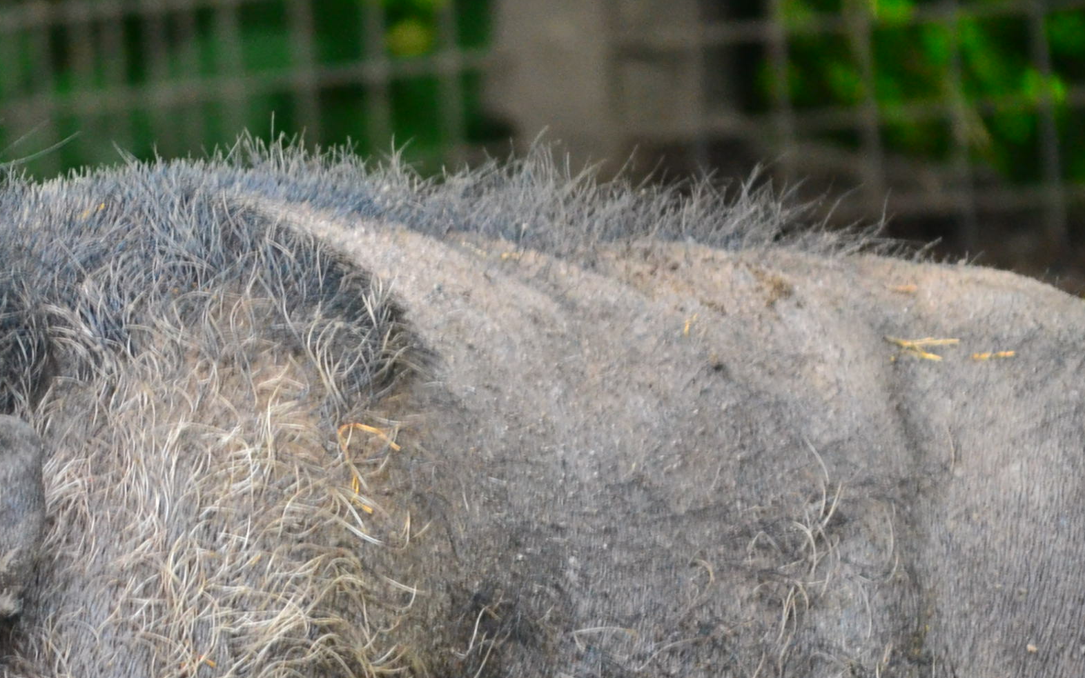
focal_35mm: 588
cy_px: 577
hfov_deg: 3.6
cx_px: 321
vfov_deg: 2.2
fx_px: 17393
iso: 1600
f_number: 5.6
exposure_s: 1/100
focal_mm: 175
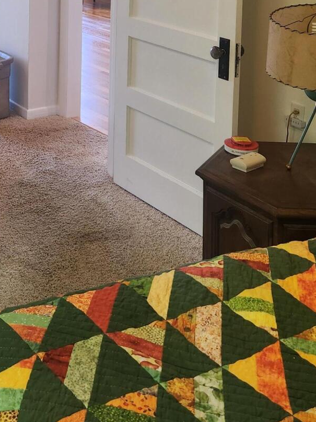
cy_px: -69
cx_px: 25
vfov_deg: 29.6
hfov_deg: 24.8
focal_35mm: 57
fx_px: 694
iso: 125
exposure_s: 1/120
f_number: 1.8
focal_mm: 5.4
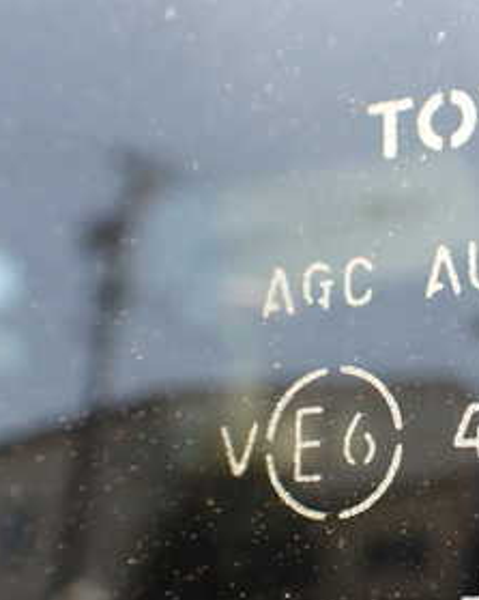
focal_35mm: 63
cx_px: 586
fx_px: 1117
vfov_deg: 30.0
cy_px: 327
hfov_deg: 22.2
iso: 100
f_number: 3.2
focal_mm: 5.4
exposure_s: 1/200
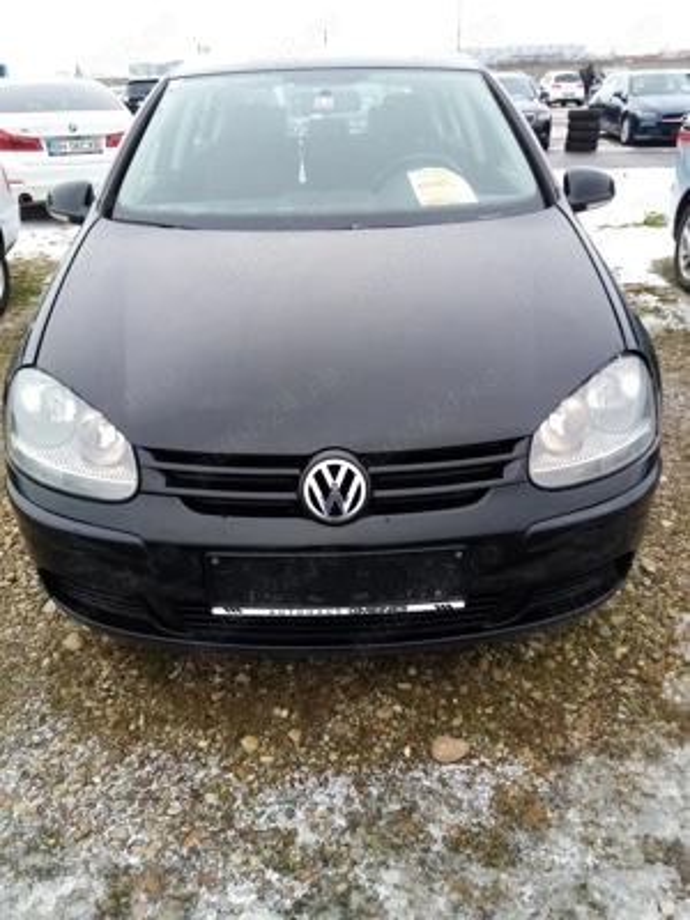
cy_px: 460
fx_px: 691
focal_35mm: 26
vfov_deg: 67.3
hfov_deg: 53.1
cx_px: 345
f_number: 1.8
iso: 105
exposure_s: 1/192
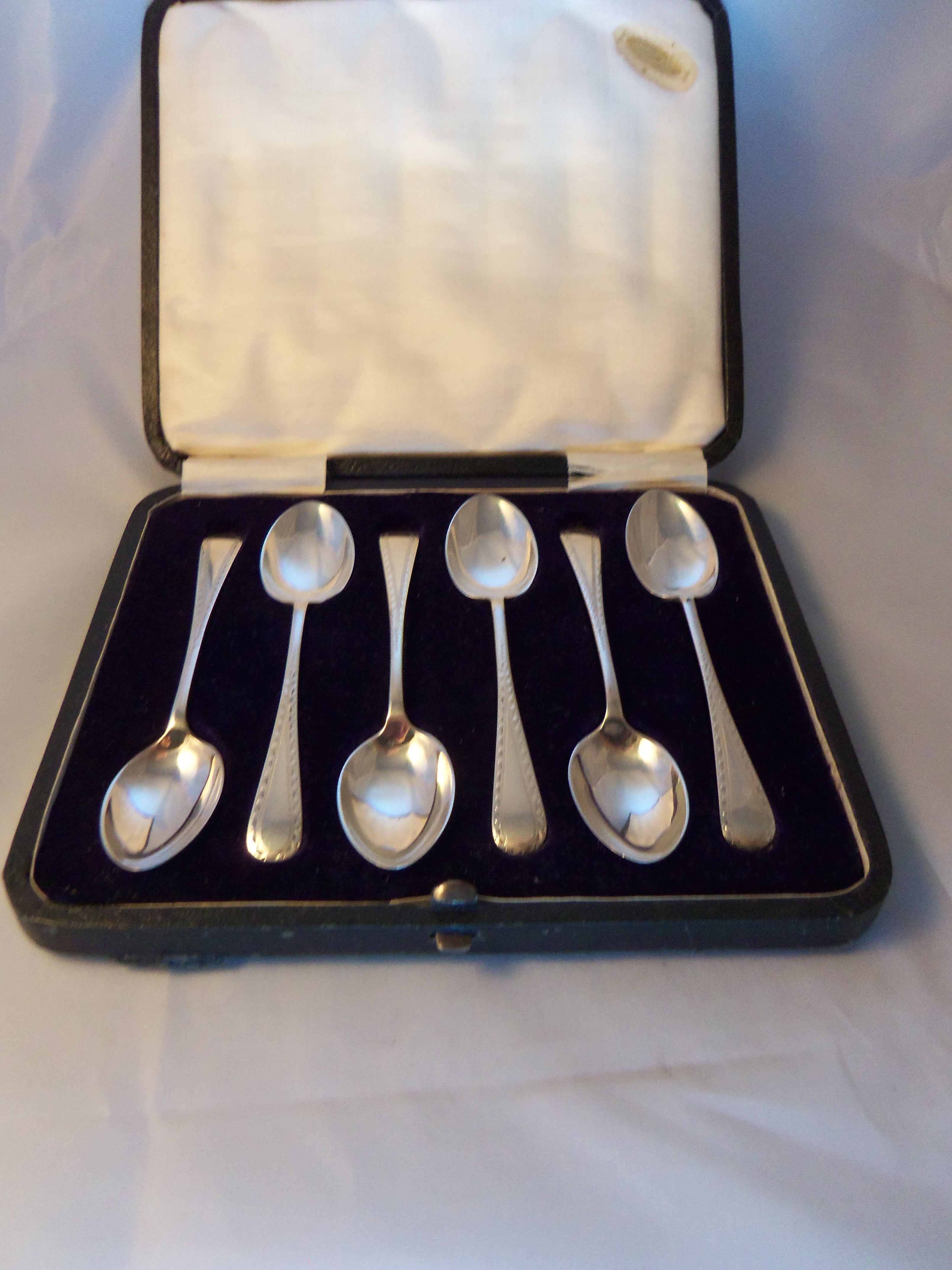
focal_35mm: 28
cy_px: 635
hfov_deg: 49.7
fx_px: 1027
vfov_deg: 63.4
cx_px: 476
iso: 250
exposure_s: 1/30
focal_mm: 5.1
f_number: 3.9
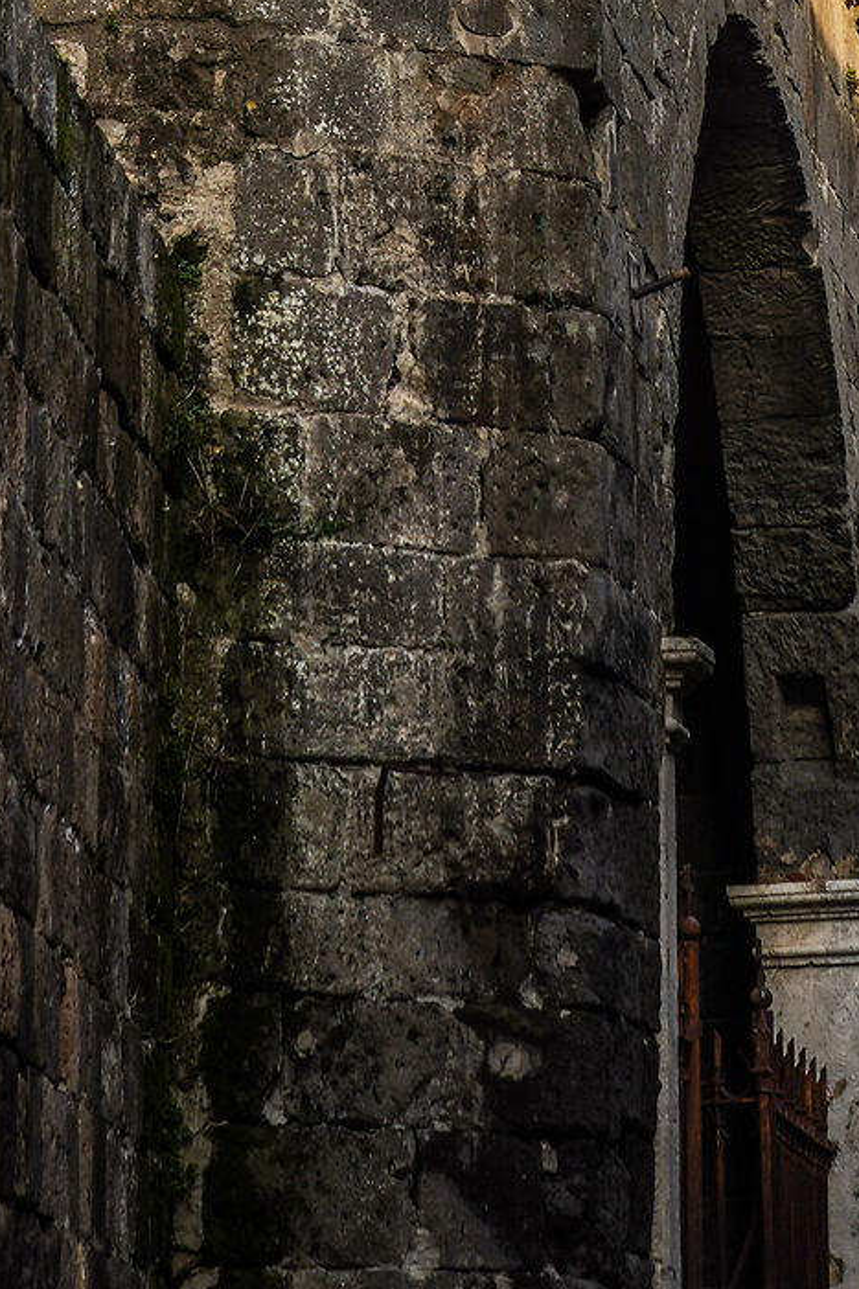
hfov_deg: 7.7
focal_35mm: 178
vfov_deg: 11.0
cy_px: -859
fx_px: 6374
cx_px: 583
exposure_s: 1/125
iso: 100
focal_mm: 52
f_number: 8
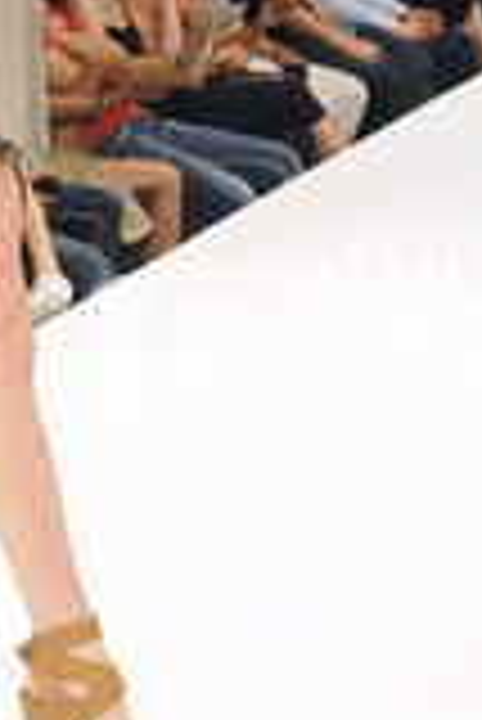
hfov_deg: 8.0
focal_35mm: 170
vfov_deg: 12.0
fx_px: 3407
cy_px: 99
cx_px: -90
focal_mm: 68
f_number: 5.6
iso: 1600
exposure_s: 1/160
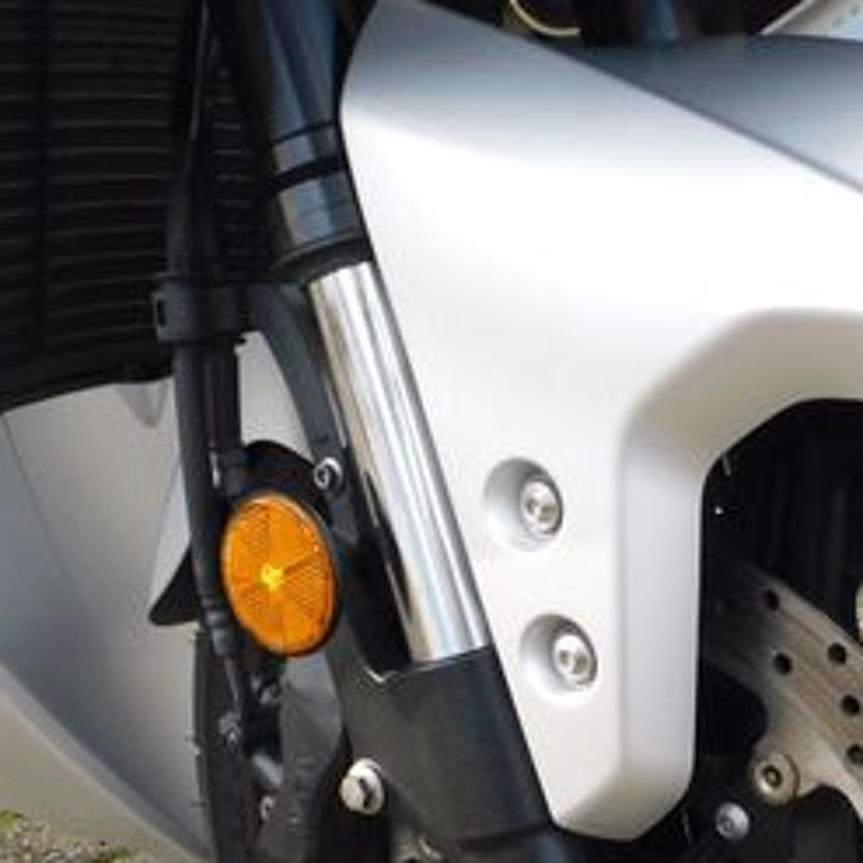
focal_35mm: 55
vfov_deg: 30.1
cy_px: 727
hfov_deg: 30.6
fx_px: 1551
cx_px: 632
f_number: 3
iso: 125
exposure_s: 1/200
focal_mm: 4.1
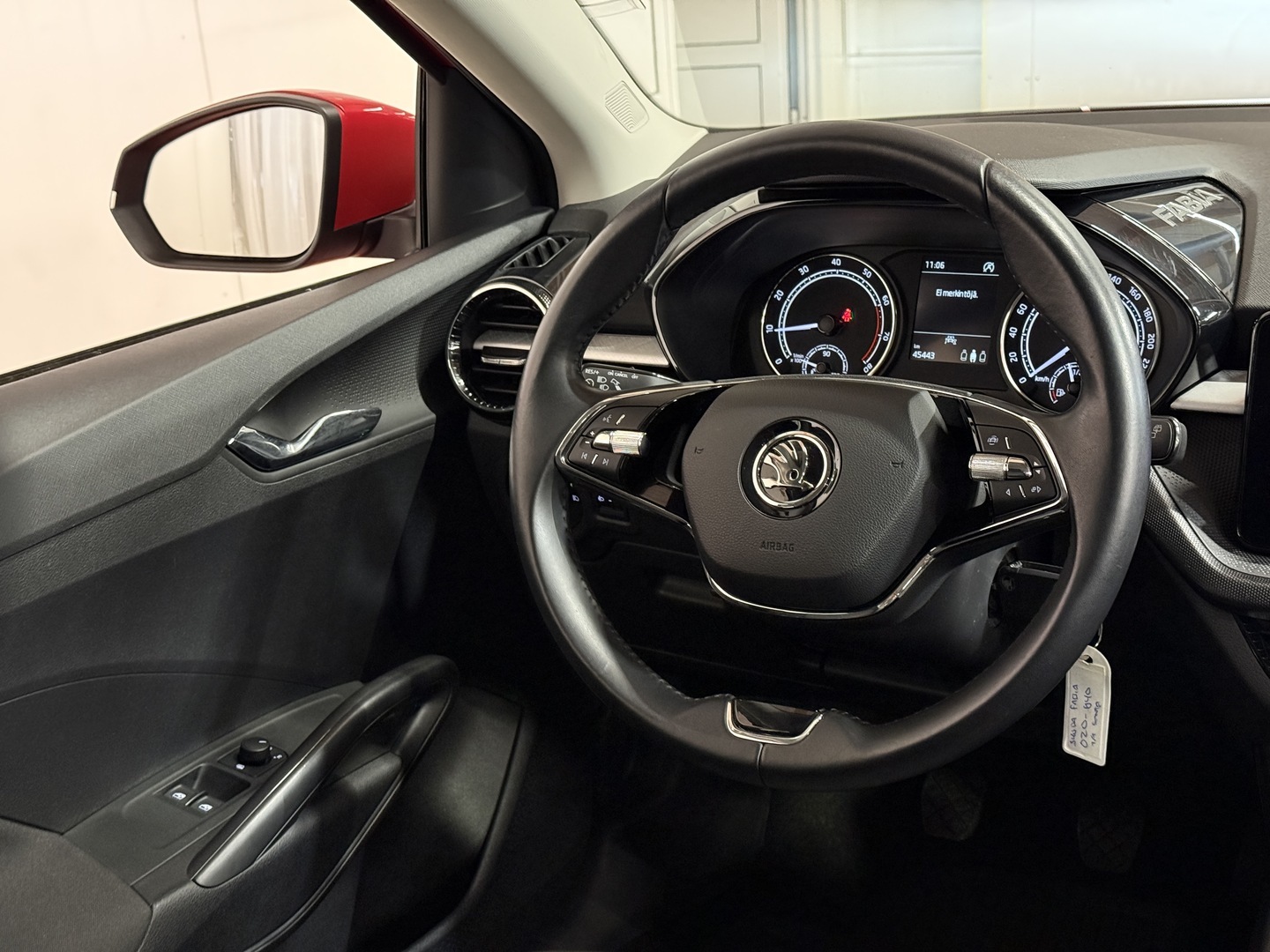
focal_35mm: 48
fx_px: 1761
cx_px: 635
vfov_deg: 30.3
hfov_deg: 39.7
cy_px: 476
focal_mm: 6.76
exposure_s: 1/36
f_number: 1.78
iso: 500
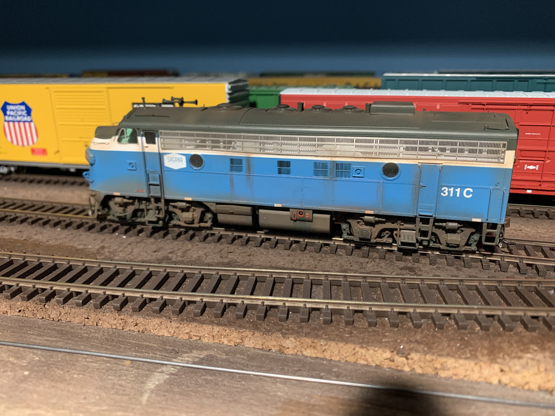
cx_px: 278
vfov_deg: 53.1
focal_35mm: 26
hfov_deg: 67.3
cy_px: 208
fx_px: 417
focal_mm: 4.25
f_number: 1.8
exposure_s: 1/40
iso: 400
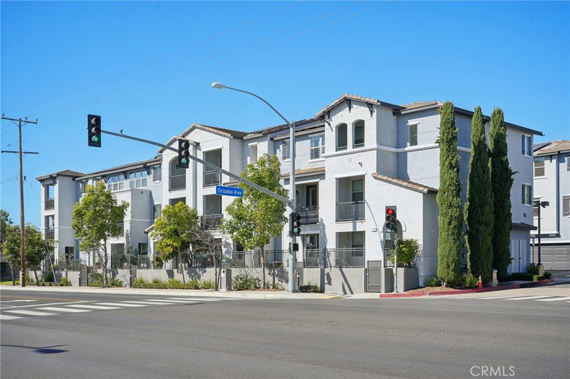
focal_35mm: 40
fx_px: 633
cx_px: 285
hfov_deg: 48.5
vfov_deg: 33.4
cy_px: 190
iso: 100
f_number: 8
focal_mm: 40
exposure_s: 1/400
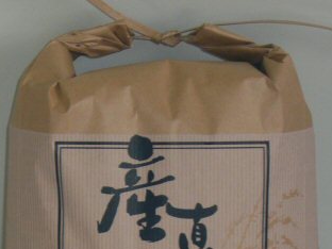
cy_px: 238
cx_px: 152
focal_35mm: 193
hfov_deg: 10.2
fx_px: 1851
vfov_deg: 7.7
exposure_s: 1/60
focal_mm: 15.3
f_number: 4.6
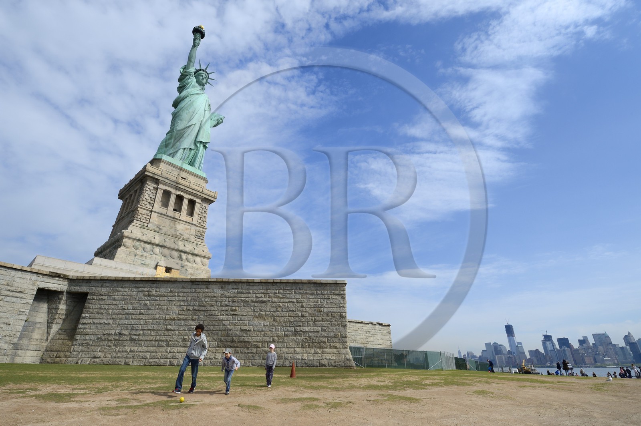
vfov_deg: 70.3
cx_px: 320
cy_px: 213
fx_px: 302
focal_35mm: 17
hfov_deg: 93.3
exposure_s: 1/320
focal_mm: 17
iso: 200
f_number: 14
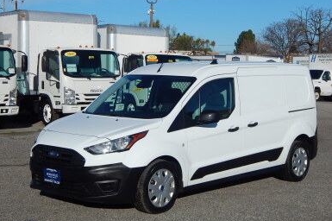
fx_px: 590
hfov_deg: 31.4
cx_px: 166
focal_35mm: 64
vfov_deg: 21.2
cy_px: 121
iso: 125
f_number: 7.9
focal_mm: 10.9
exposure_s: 1/1000
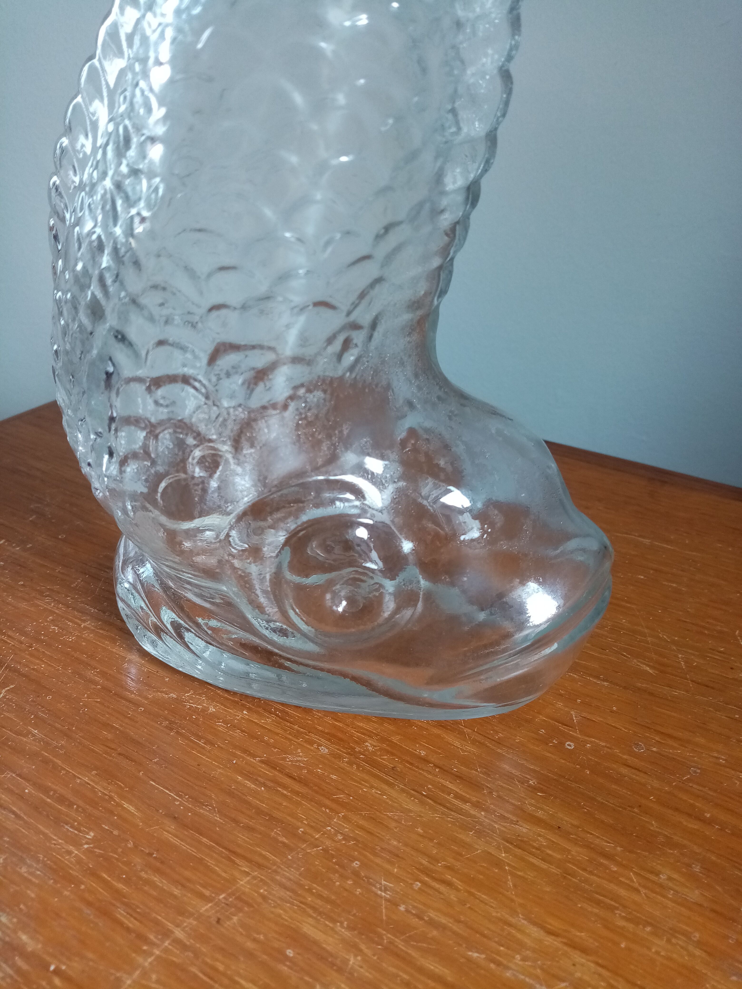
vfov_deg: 67.3
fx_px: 743
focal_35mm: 26
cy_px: 494
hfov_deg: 53.1
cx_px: 371
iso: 120
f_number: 1.8
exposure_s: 1/33.3
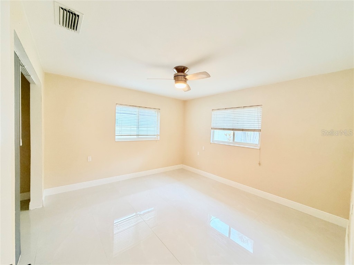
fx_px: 143
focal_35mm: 14
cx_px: 177
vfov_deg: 85.7
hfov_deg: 102.1
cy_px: 132
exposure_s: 1/120
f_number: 2.2
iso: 200
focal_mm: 2.22
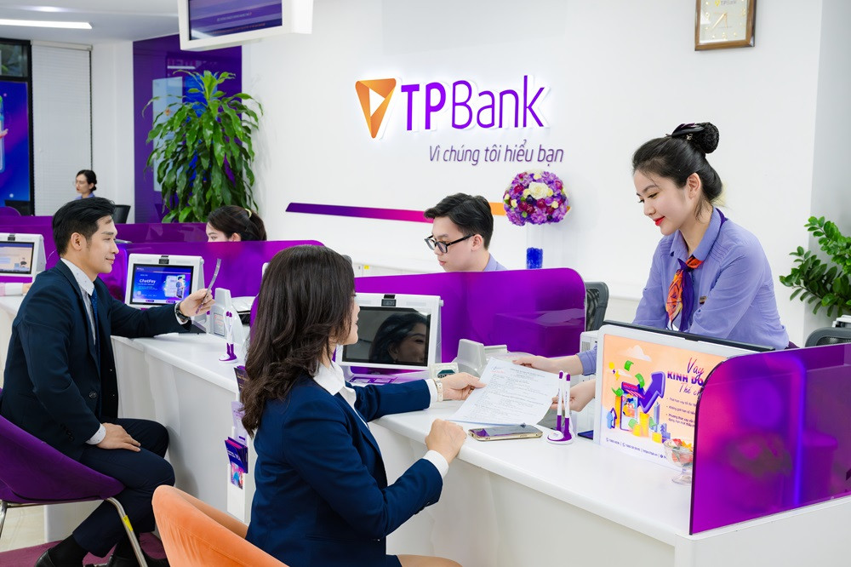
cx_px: 426
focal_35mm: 44
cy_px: 284
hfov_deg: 44.5
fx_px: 1040
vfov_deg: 30.5
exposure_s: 1/160
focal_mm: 44
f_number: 7.1
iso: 2500
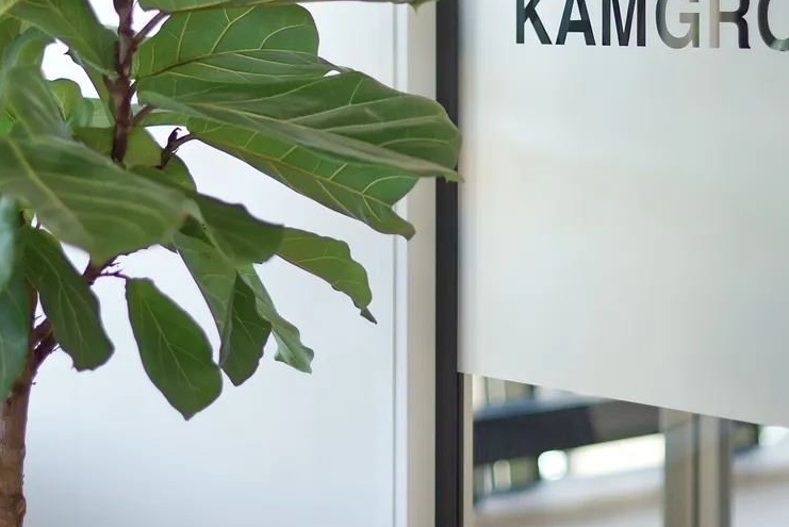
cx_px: 407
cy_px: 9
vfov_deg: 12.4
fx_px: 2390
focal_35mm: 109
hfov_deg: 18.7
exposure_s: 1/1250
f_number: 1.8
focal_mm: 50
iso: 450
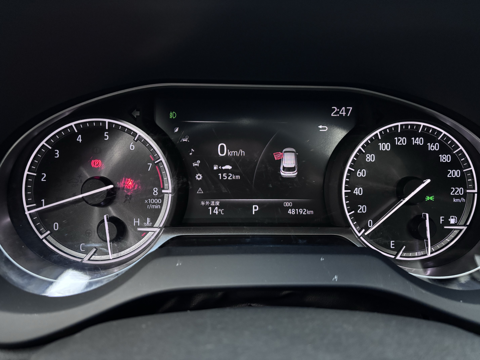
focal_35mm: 26
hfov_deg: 67.3
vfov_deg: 53.1
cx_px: 240
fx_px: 361
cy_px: 180
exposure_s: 1/25
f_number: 1.6
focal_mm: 5.96
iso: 640
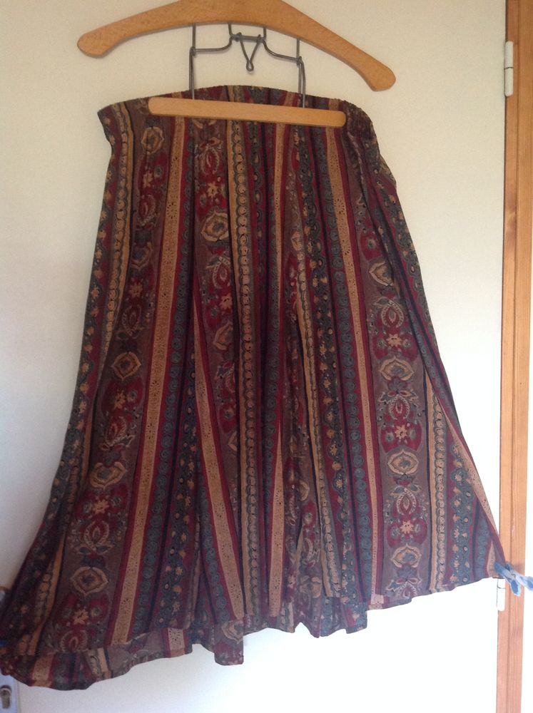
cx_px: 266
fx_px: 720
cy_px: 356
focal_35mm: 35
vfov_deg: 52.7
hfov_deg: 40.6
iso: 320
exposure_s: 1/15
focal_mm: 4.28
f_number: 2.4
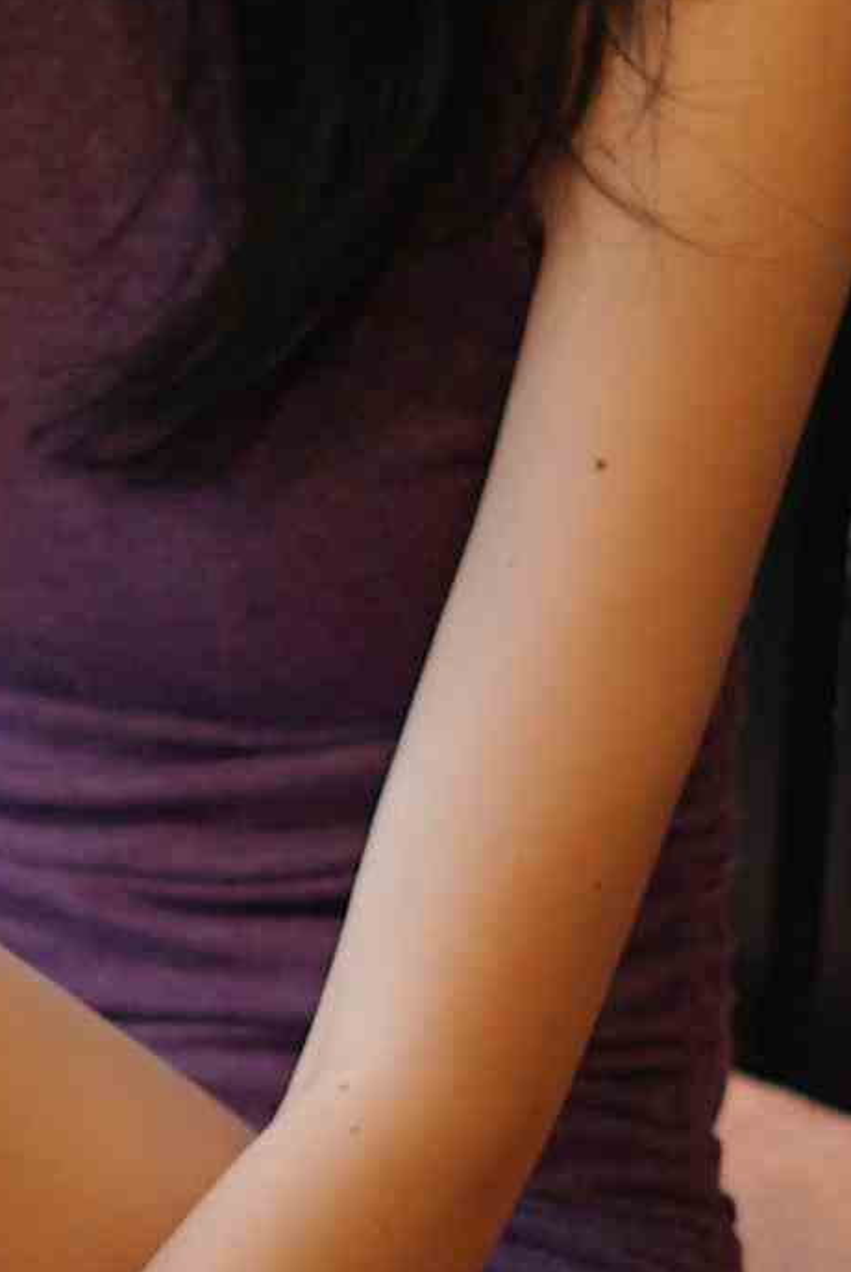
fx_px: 10898
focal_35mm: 308
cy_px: 1618
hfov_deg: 4.4
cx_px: -420
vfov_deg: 6.6
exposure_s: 1/200
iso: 250
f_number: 1.8
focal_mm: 50
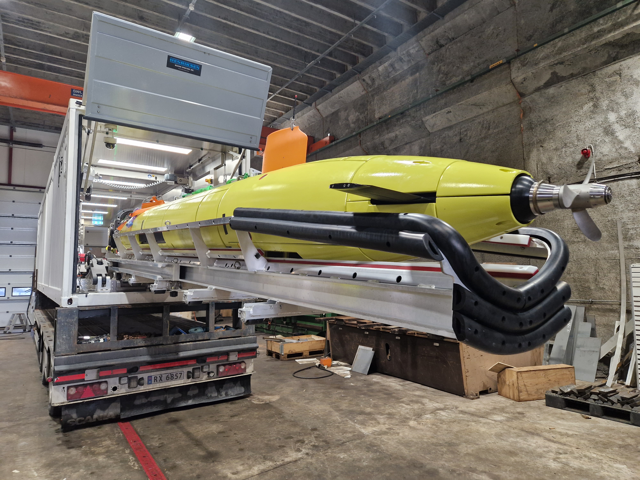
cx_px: 320
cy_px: 240
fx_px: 425
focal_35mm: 23
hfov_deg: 73.9
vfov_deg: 58.9
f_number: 1.8
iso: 250
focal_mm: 5.4
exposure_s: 1/100
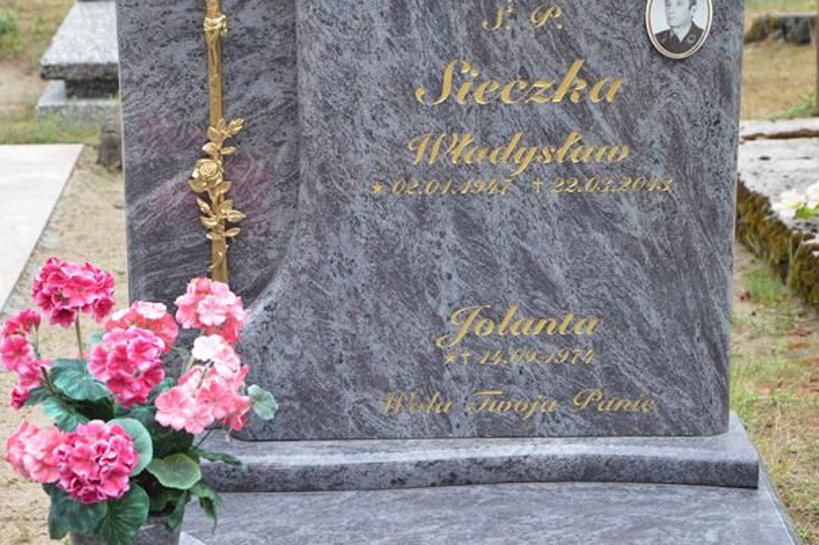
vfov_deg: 14.9
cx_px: 430
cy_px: 262
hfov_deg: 22.1
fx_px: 2092
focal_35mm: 92
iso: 360
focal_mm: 58
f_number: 5.6
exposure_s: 1/125
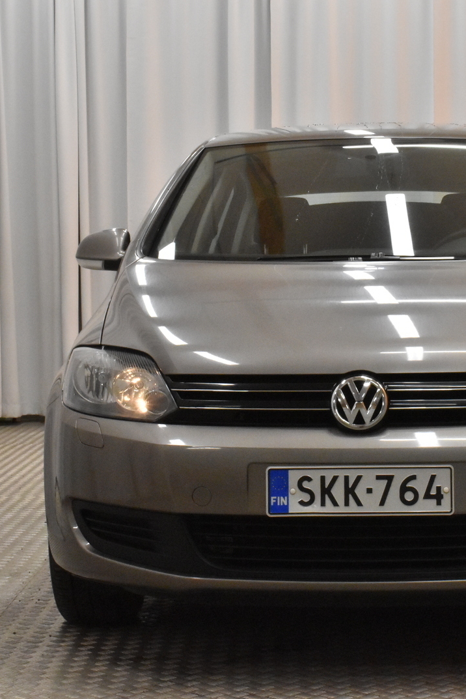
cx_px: 359
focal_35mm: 86
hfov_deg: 15.8
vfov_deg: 23.6
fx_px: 1669
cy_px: 350
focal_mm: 38
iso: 3200
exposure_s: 1/50
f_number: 25
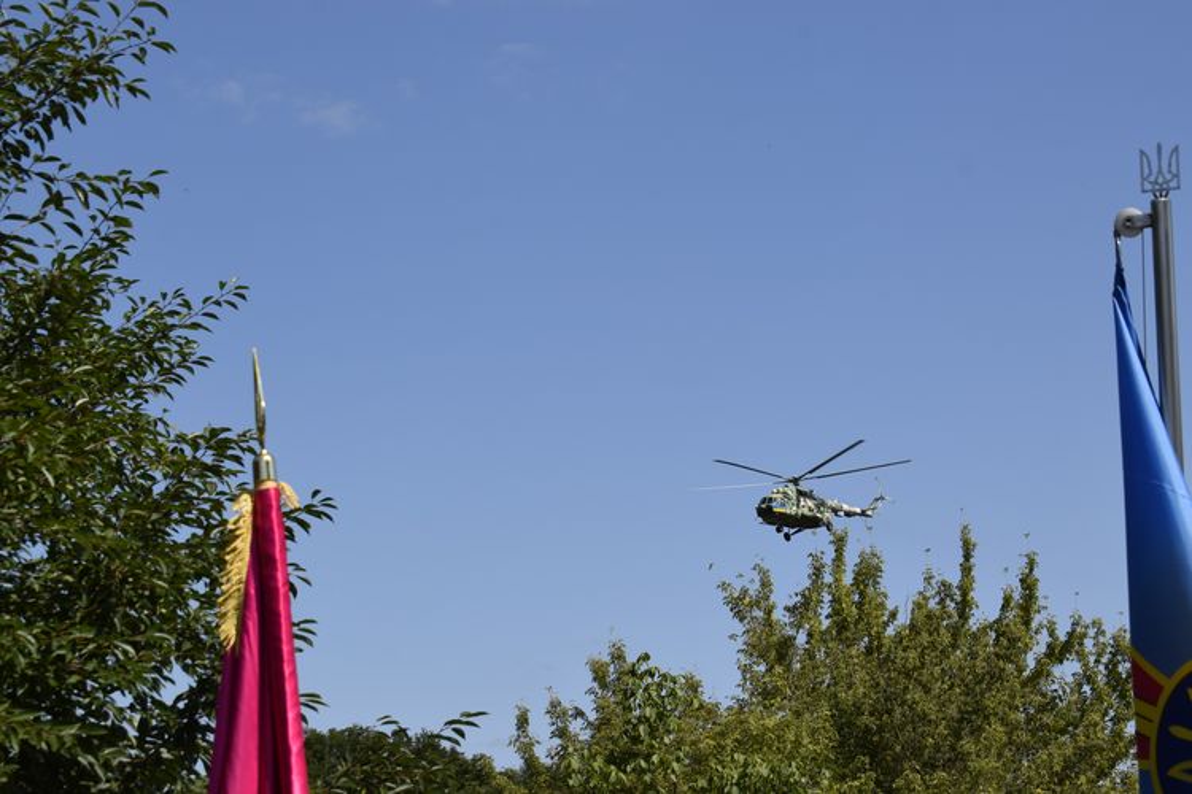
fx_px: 2731
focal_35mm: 82
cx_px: 596
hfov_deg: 24.6
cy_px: 397
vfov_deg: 16.6
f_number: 11
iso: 200
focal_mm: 55
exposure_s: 1/500
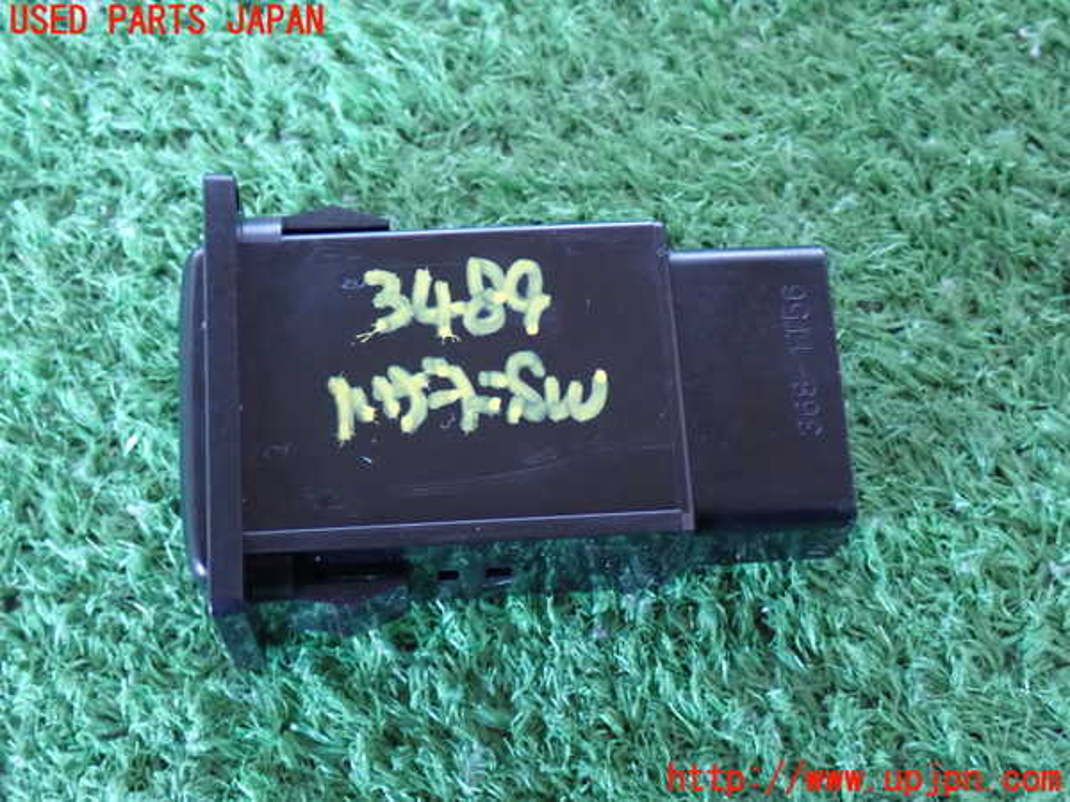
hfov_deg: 31.2
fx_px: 1916
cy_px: 401
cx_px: 535
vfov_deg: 23.7
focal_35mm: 62
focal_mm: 11.09
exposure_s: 1/15
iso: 1250
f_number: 3.6
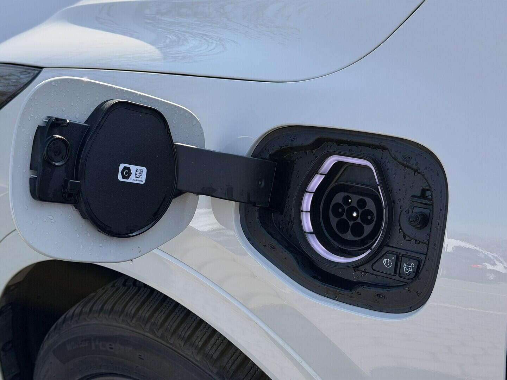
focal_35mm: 48
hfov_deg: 39.7
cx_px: 254
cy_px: 190
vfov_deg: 30.3
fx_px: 703
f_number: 1.78
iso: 64
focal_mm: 6.76
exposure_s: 1/1403
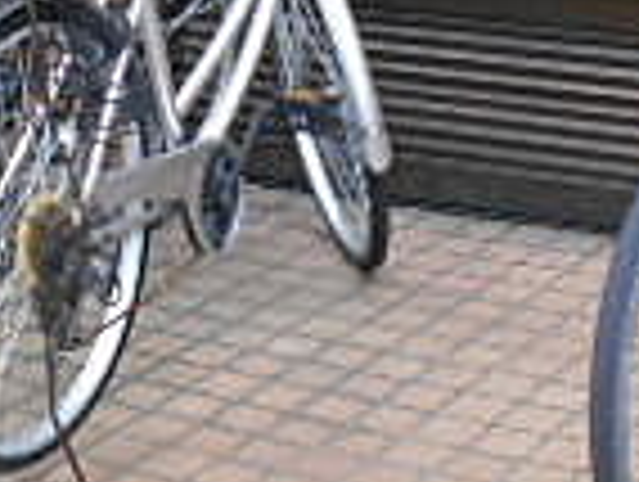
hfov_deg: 16.8
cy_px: 230
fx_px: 2163
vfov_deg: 12.7
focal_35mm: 117
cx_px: 346
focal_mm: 4.6
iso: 360
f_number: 3.2
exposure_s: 1/30
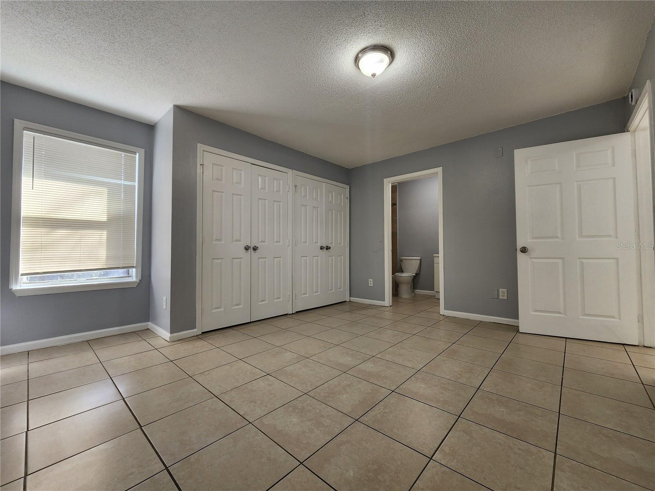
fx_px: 246
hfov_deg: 106.2
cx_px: 328
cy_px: 246
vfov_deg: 89.9
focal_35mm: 13
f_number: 2.2
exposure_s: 1/60
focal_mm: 2.2
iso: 100
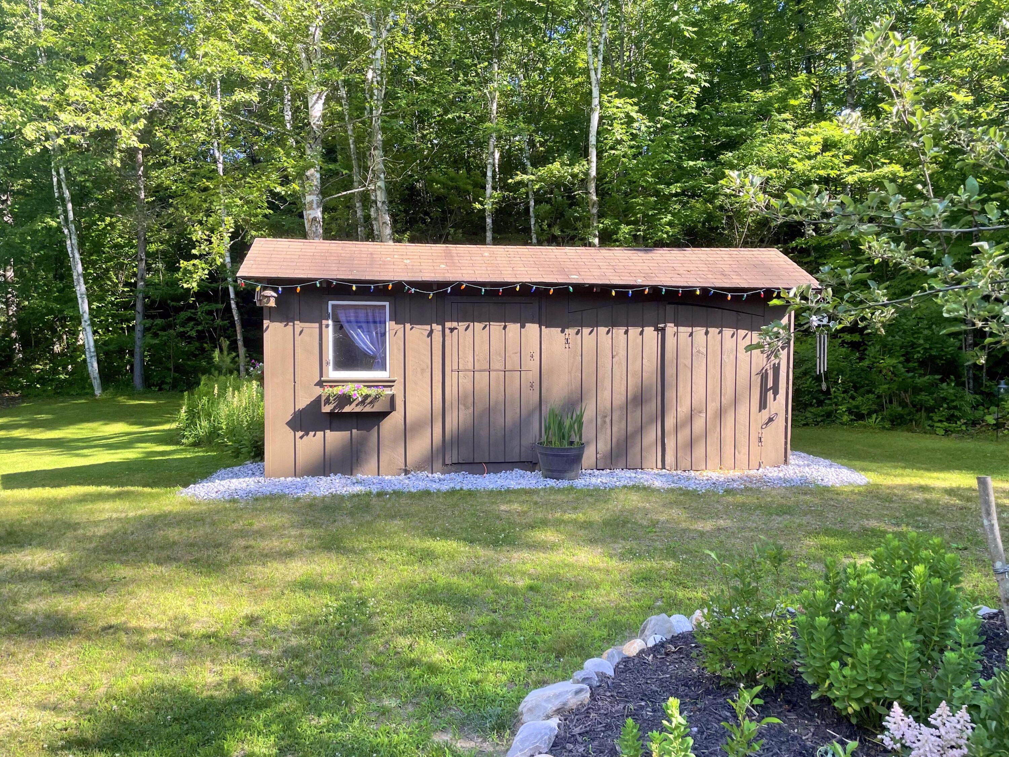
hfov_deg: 67.3
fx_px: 758
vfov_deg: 53.1
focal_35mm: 26
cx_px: 504
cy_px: 378
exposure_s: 1/437
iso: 32
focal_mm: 4.2
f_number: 1.6
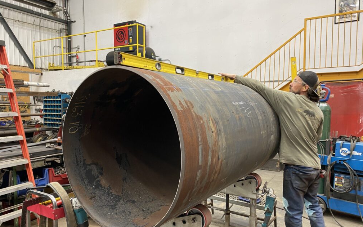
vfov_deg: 44.5
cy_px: 124
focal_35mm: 28
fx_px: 277
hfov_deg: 66.5
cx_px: 183
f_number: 1.8
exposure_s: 1/60
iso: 125
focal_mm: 4.25
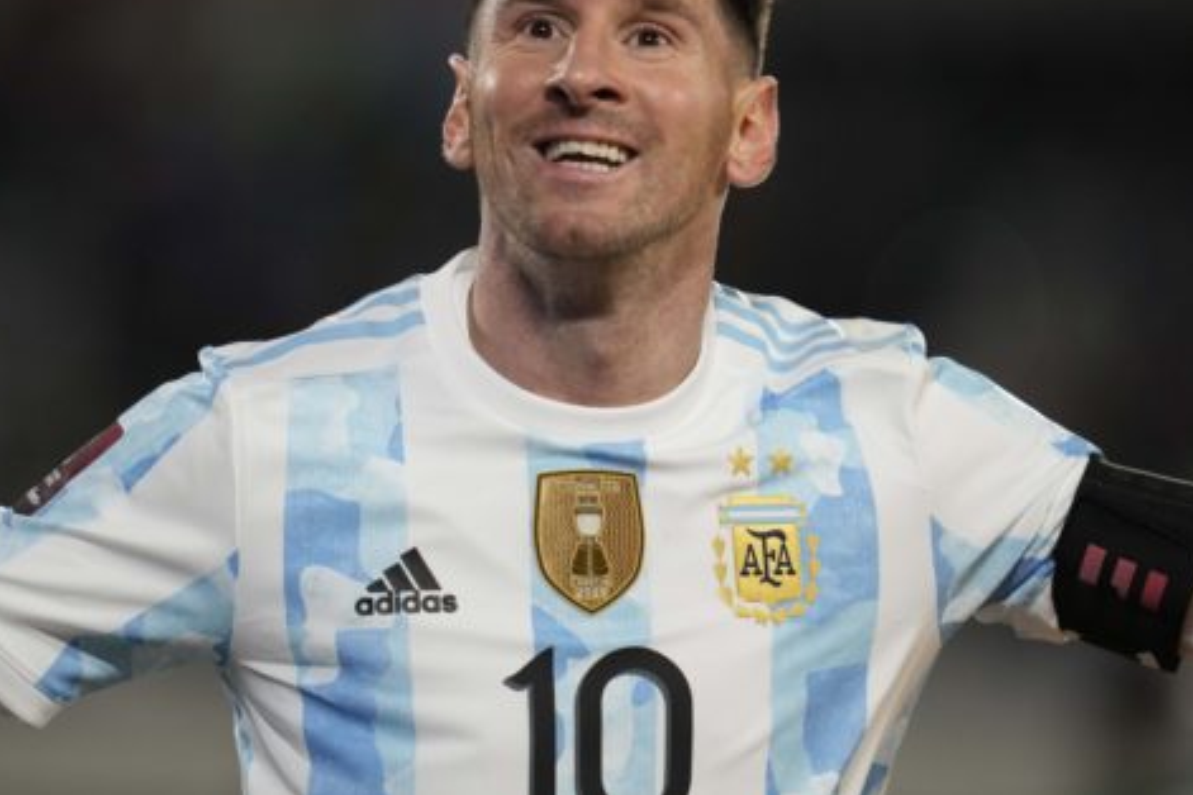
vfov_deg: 2.4
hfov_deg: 3.6
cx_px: 461
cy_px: 227
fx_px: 19020
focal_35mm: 574
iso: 2000
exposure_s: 1/2000
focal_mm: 400
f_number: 2.8
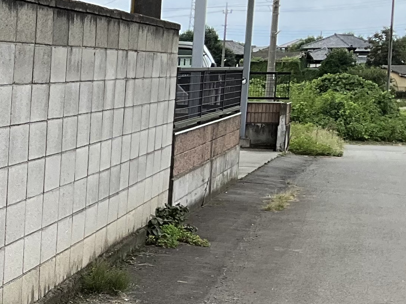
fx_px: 1267
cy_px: 319
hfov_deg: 16.1
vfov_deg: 13.5
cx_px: -268
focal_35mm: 108
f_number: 1.8
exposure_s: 1/792
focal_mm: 3
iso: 25
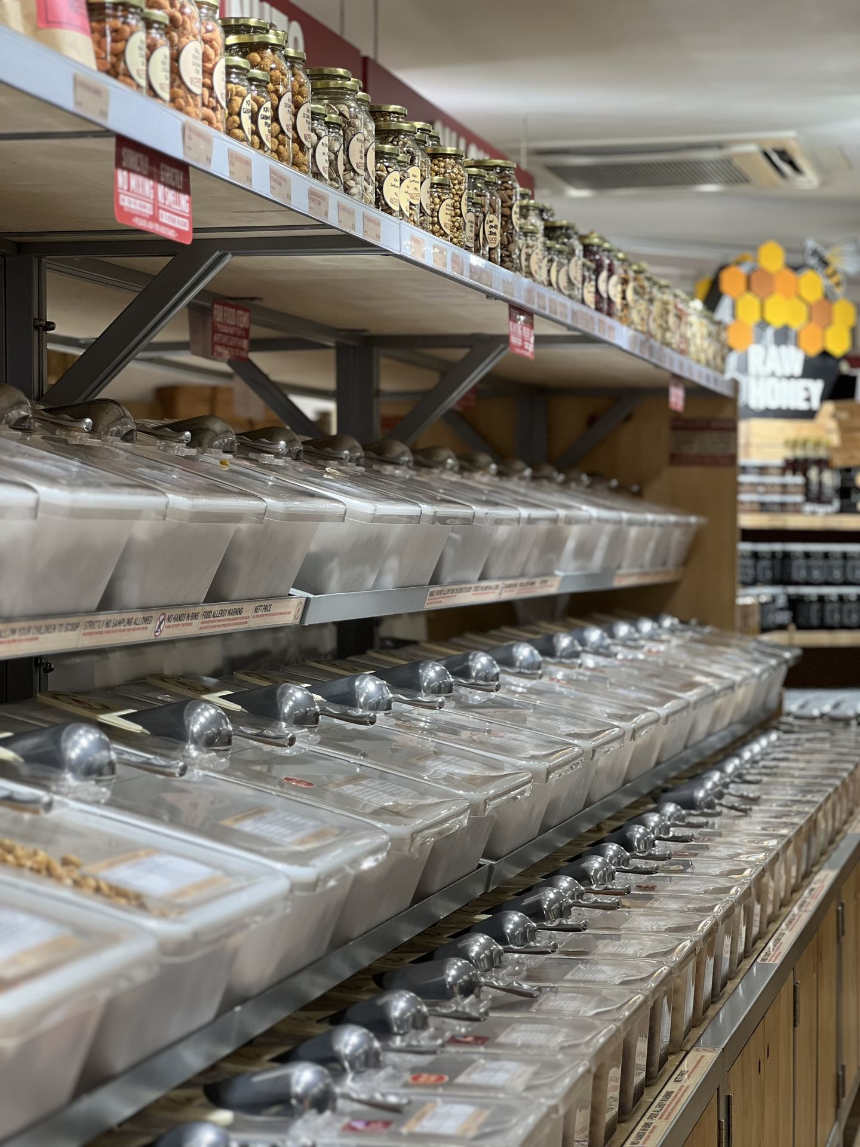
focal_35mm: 77
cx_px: 430
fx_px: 2551
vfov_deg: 25.3
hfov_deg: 19.1
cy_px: 574
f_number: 2.8
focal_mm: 9
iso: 100
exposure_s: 1/100
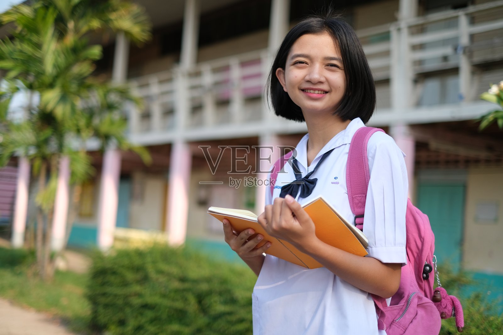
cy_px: 168
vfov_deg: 25.5
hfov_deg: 37.5
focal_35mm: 53
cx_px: 252
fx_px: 741
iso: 160
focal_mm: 35
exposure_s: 1/3200
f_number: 1.4
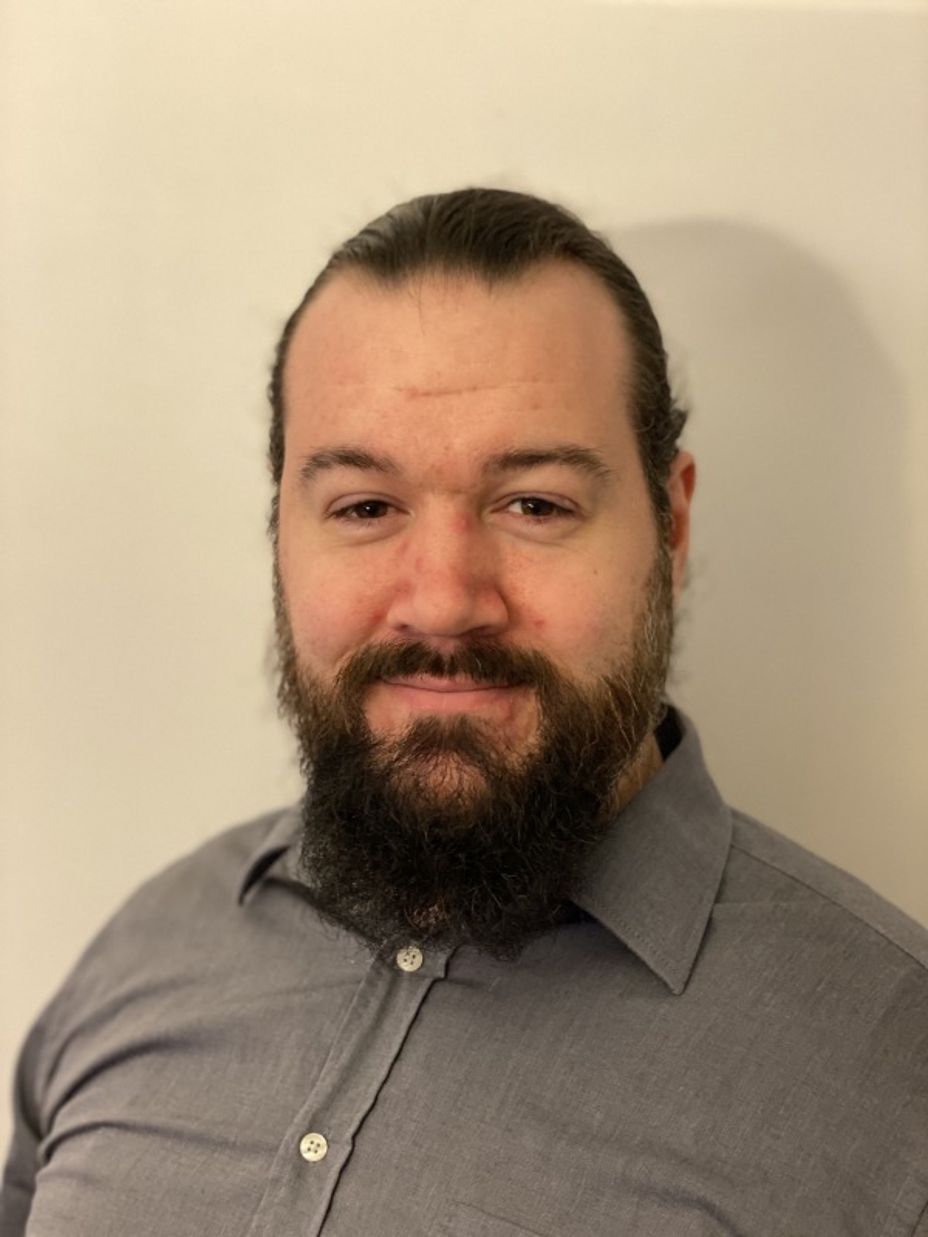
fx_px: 1859
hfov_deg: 28.0
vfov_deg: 36.8
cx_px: 464
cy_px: 618
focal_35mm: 52
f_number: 2
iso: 320
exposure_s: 1/20
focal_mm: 6
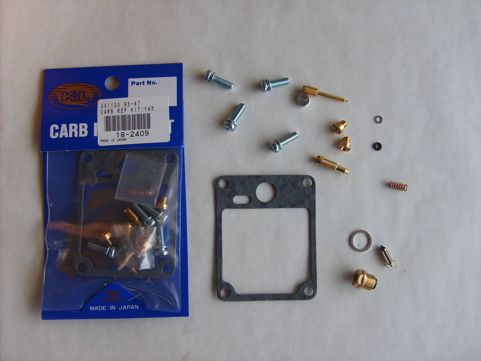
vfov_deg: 40.7
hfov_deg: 52.6
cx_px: 240
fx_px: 486
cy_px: 180
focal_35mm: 35
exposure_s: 1/60
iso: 50
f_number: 2.8
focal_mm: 5.8
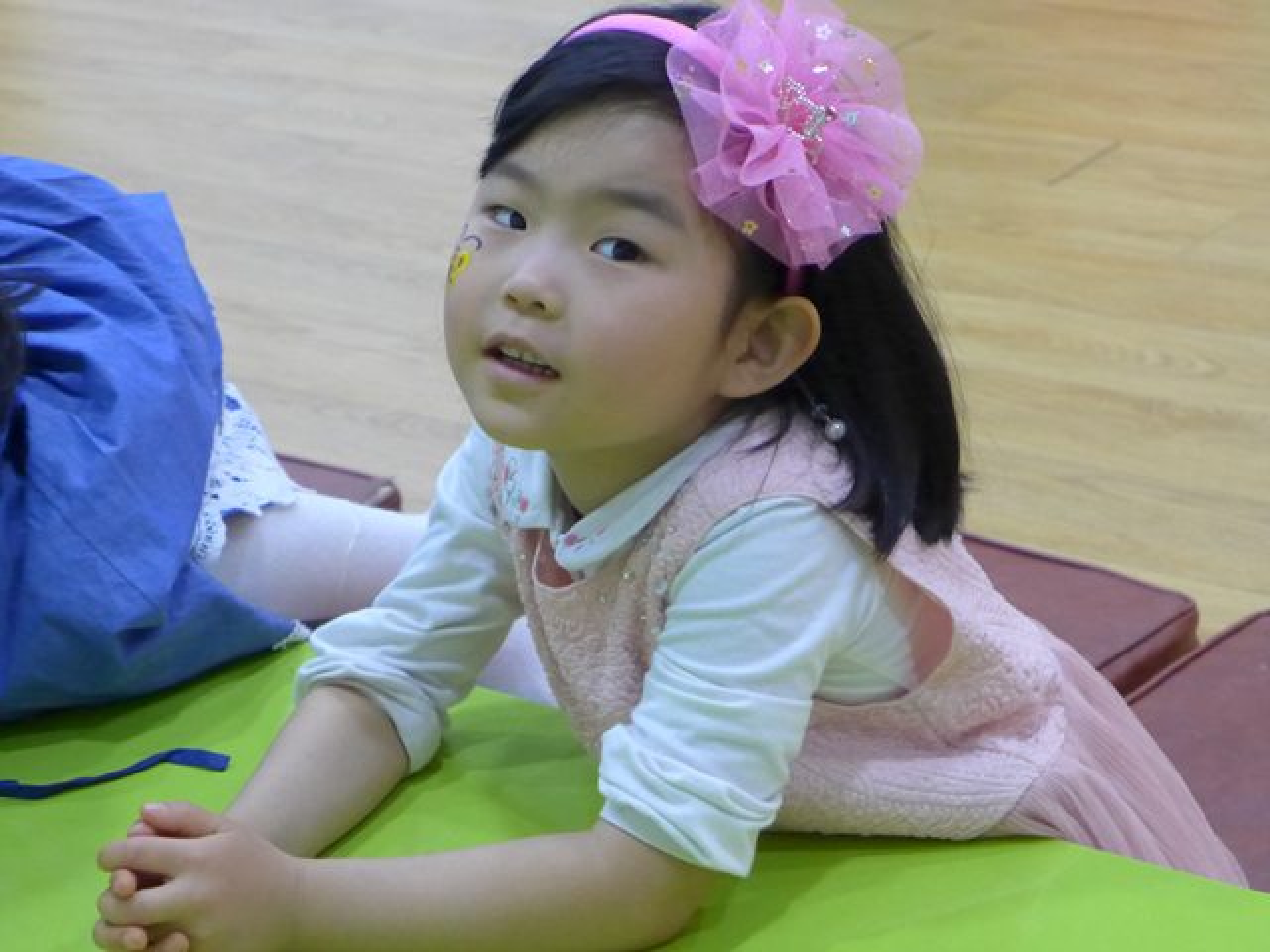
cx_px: 635
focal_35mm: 90
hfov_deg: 21.8
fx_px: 3302
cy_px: 476
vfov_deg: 16.4
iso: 1600
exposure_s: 1/320
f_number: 2.3
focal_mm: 17.7
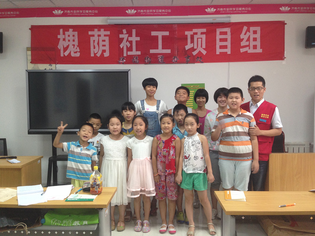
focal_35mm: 33
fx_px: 300
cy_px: 118
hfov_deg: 55.4
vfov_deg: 42.9
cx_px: 158
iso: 100
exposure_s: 1/20
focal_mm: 4.12
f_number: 2.4
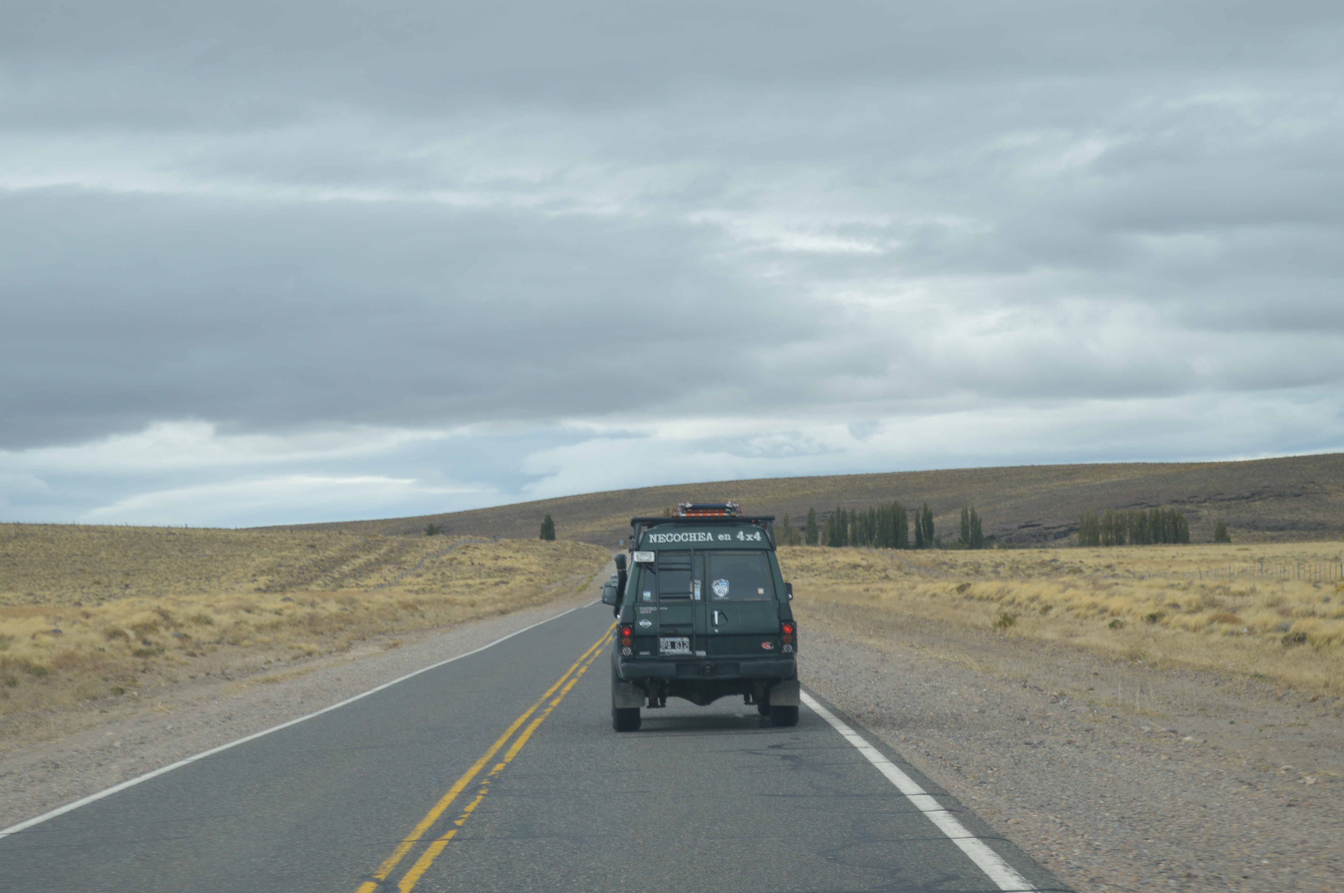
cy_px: 516
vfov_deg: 13.8
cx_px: 658
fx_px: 3678
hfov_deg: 20.7
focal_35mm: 99
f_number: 6.3
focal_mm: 55
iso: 100
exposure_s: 1/160
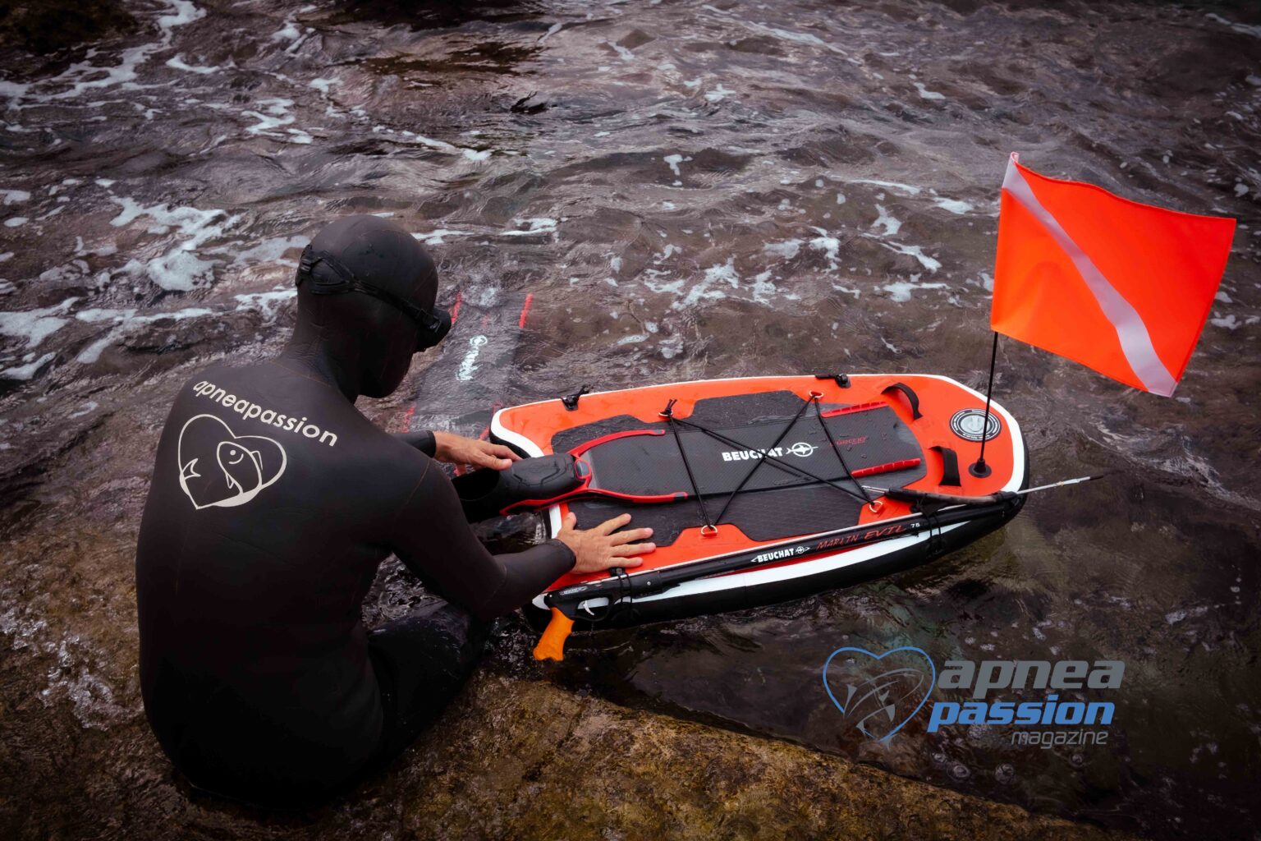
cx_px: 630
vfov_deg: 37.9
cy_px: 420
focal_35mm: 35
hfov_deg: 54.4
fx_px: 1226
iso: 320
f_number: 5.6
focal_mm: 23
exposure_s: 1/800
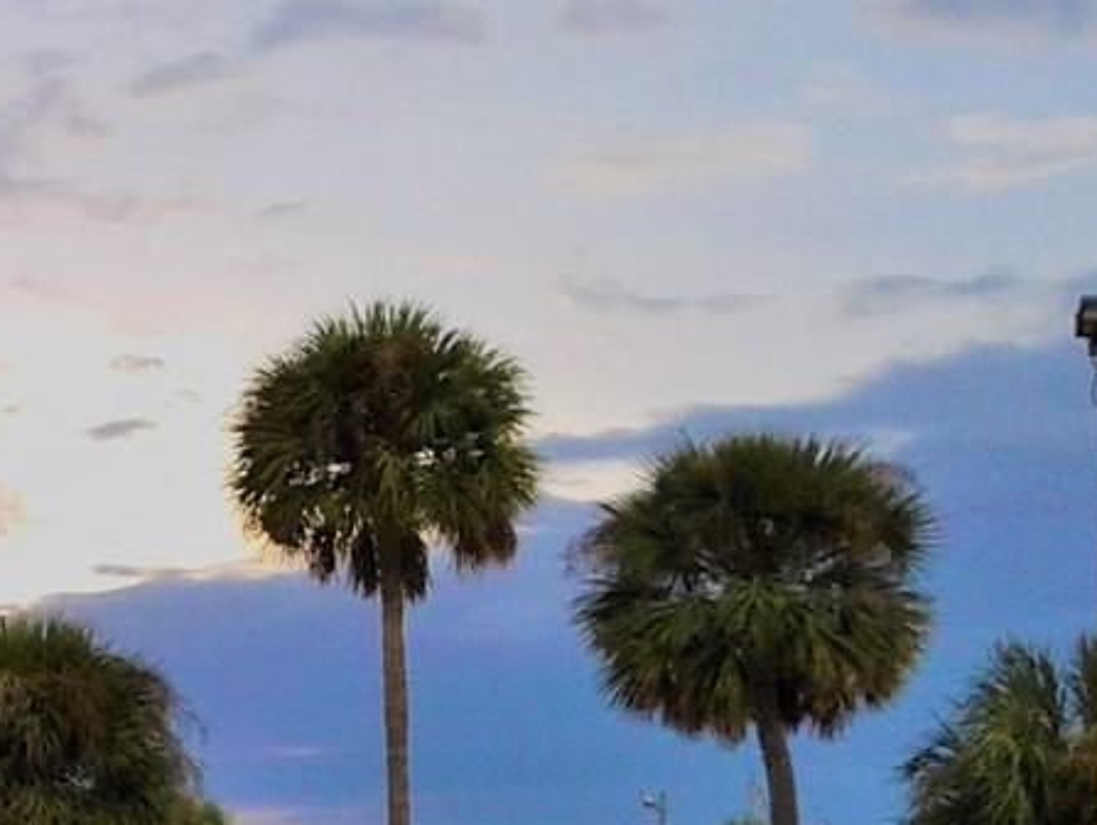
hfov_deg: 15.0
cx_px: -719
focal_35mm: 118
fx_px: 3742
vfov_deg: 12.3
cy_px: 943
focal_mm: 3.3
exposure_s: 1/961
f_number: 2.2
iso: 50
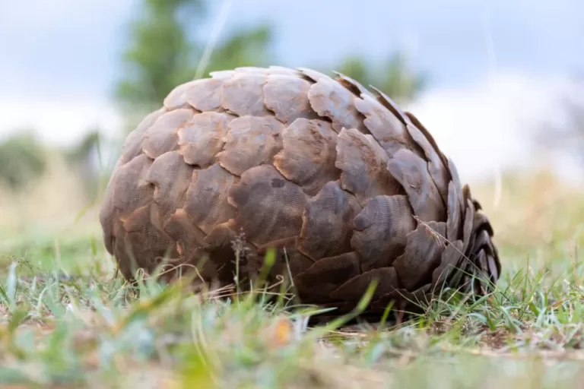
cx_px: 292
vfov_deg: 11.4
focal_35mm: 120
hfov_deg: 17.1
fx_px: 1947
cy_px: 194
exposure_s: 1/60
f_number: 4.8
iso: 640
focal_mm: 120
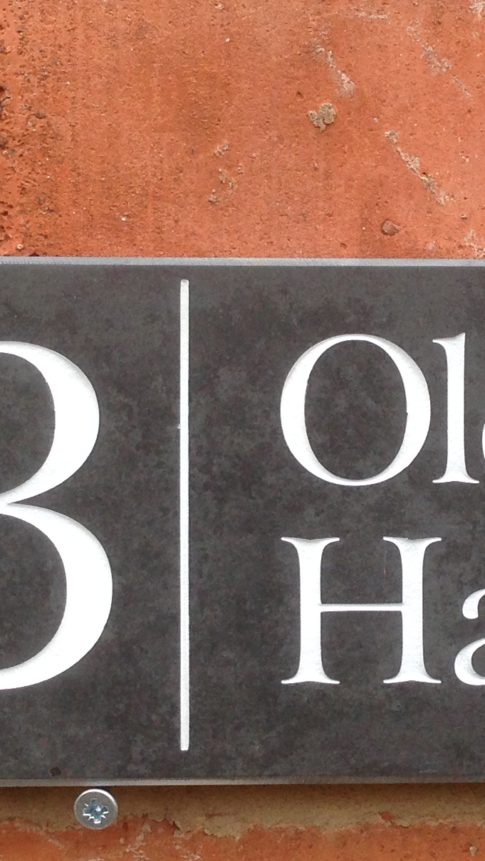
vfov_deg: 22.0
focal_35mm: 97
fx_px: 2217
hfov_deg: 12.4
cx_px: 427
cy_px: 482
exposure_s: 1/120
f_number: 2.4
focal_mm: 4.12
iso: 64
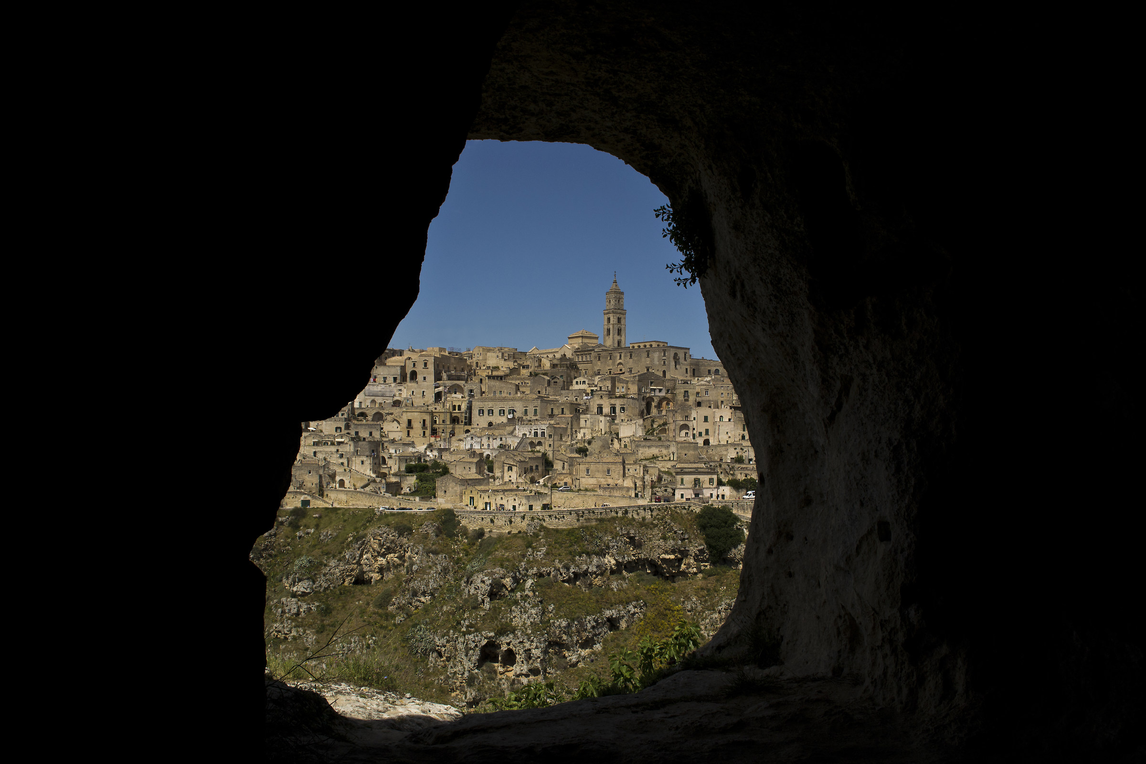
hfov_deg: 67.4
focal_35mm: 27
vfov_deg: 47.9
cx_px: 573
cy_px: 382
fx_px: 859
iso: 100
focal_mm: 18
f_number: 9
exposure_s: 1/400
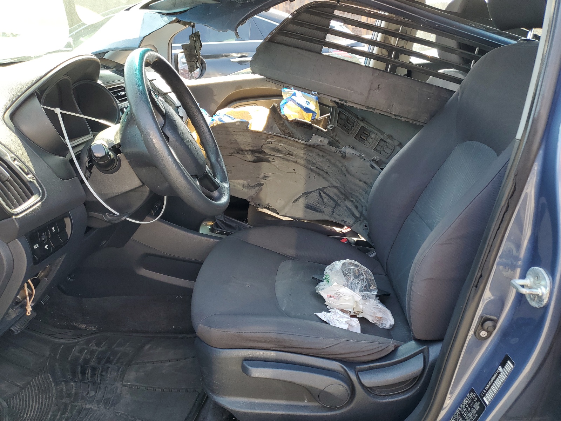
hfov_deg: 67.3
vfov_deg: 53.1
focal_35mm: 26
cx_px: 280
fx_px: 421
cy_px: 210
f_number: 1.5
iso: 50
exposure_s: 1/156
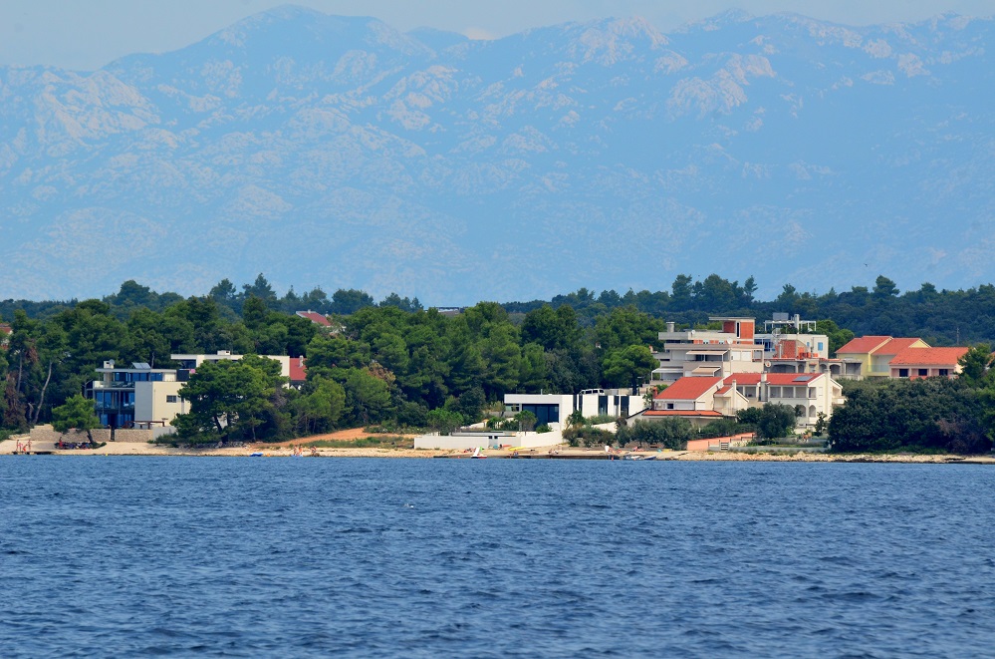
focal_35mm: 450
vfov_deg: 3.0
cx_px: 498
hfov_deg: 4.6
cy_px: 330
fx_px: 12408
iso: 400
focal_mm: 300
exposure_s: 1/400
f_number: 13
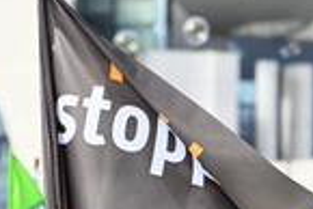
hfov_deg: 3.2
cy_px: 207
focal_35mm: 651
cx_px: 431
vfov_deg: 2.1
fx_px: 5666
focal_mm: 210
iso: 400
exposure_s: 1/320
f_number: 8
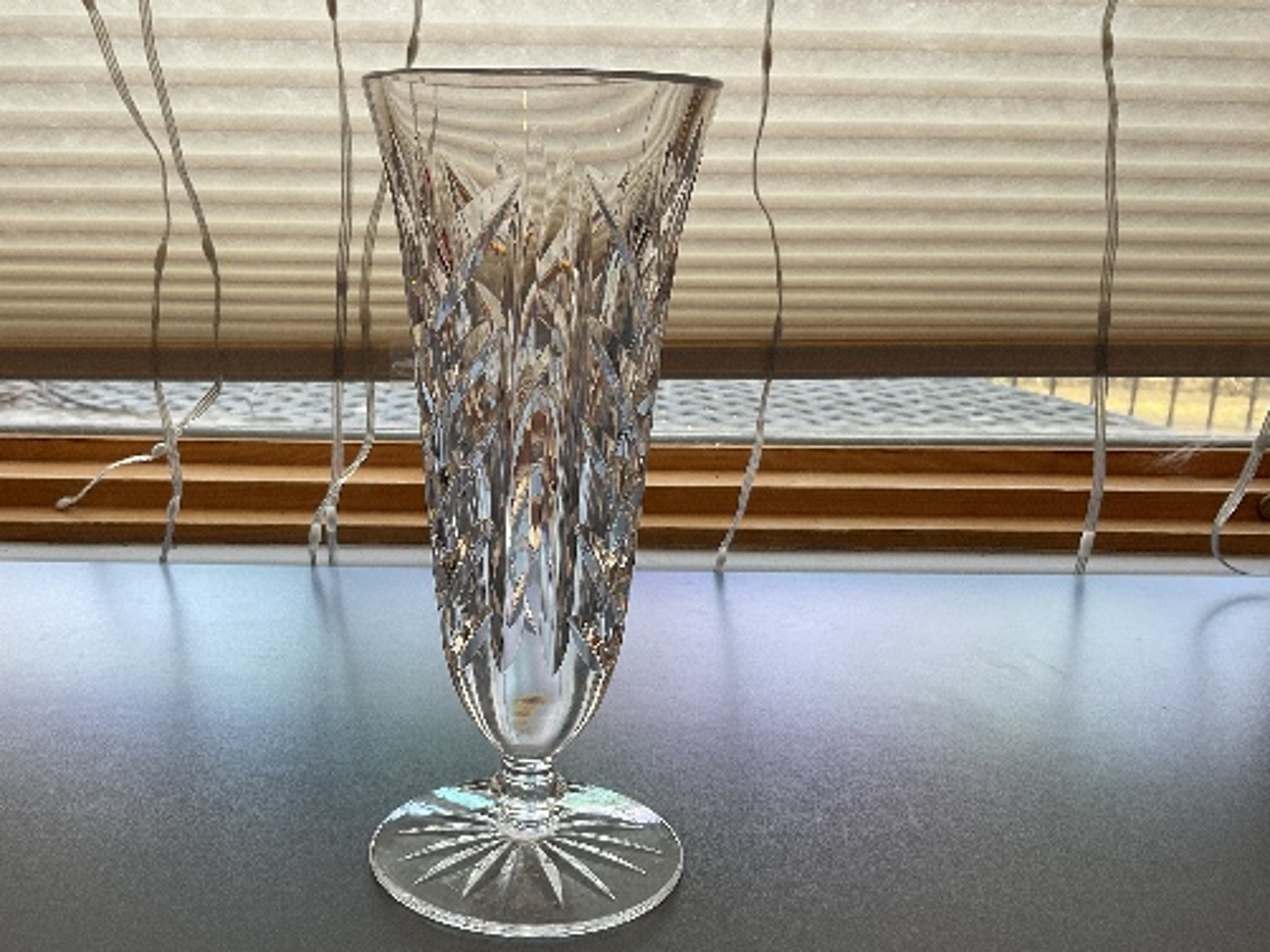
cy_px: 577
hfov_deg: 49.9
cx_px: 521
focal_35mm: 37
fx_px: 1357
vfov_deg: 38.5
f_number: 1.8
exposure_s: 1/120
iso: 50
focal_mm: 3
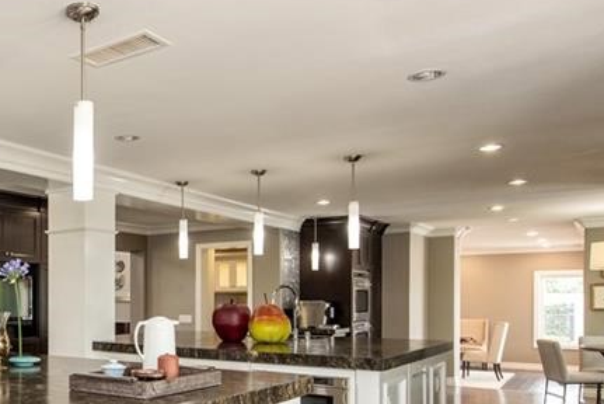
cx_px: 67
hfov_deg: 46.1
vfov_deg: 34.7
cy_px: 278
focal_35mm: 38
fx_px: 638
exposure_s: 1/100
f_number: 5
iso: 800
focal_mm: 16
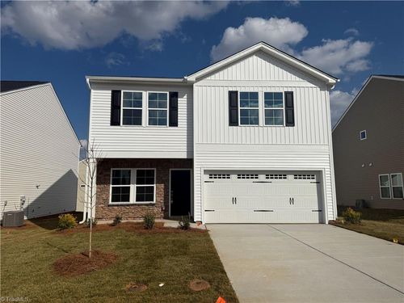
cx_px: 202
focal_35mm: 24
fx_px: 280
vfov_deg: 56.8
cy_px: 152
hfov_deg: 71.6
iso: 64
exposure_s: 1/14286
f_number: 1.78
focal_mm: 6.76
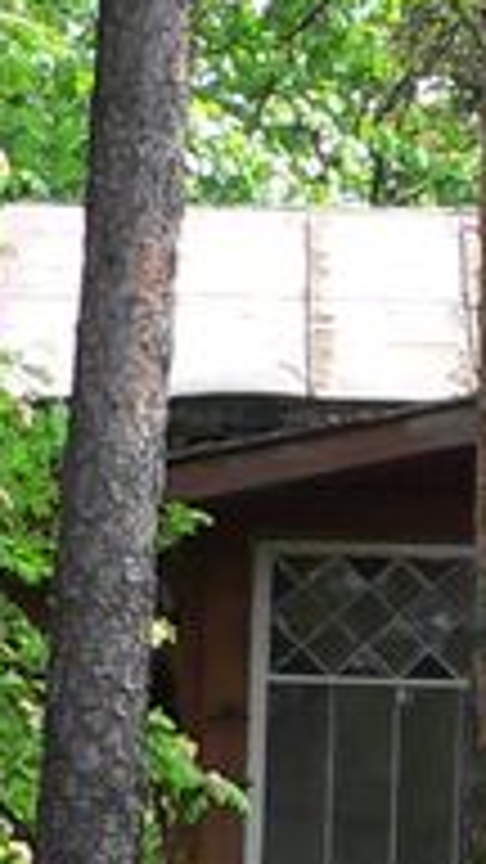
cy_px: 1134
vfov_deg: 9.4
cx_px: 1323
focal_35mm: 224
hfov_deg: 5.2
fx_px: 5132
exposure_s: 1/80
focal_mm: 6.1
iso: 80
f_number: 2.8
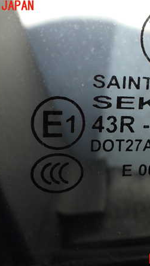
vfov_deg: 46.4
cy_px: 133
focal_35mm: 44
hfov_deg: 26.9
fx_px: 311
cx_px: 105
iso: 100
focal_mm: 5.4
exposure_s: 1/200
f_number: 3.2
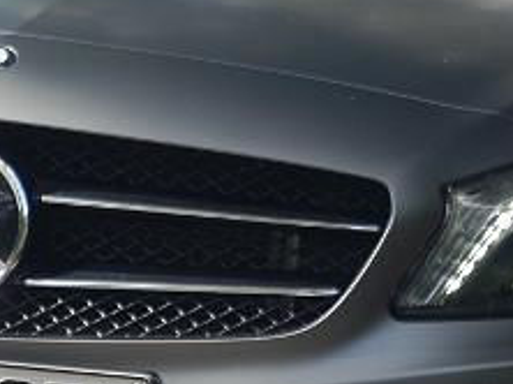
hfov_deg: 8.5
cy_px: 145
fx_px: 3433
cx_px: 356
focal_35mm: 232
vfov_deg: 6.4
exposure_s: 1/180
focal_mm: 85
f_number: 3
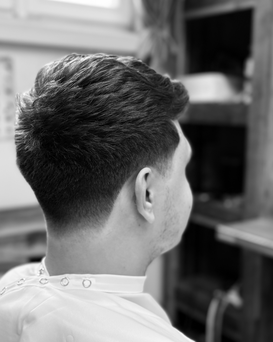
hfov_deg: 29.7
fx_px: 515
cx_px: 135
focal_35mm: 51
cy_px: 175
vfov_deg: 36.7
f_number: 1.78
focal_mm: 6.76
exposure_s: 1/156
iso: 250
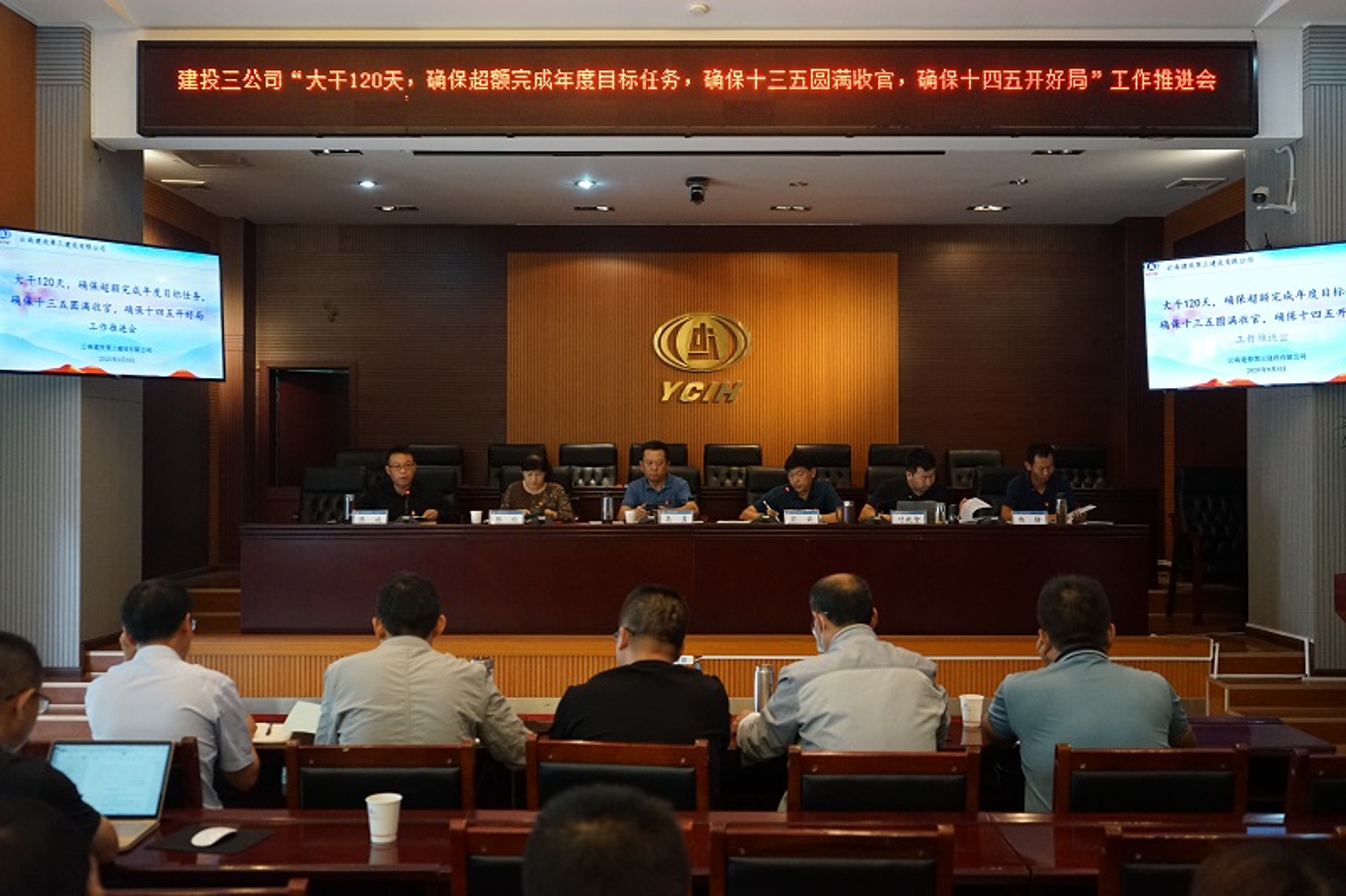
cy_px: 448
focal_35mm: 34
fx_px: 1271
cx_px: 673
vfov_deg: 38.9
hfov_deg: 55.8
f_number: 4
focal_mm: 34
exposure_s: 1/160
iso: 3200
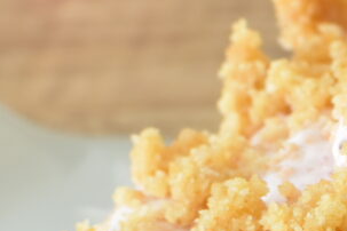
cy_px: 220
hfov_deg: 7.5
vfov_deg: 5.1
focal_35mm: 267
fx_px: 2569
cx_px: 660
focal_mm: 35
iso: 400
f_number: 6.3
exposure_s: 1/15
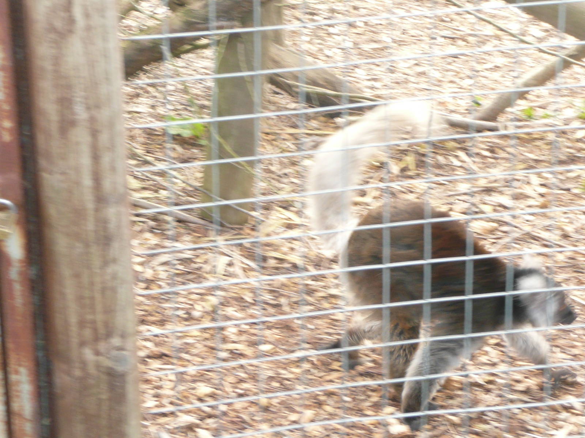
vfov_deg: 11.9
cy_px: 219
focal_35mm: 125
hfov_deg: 15.8
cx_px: 292
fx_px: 2112
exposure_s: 1/30
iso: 125
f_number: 4.7
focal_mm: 13.7
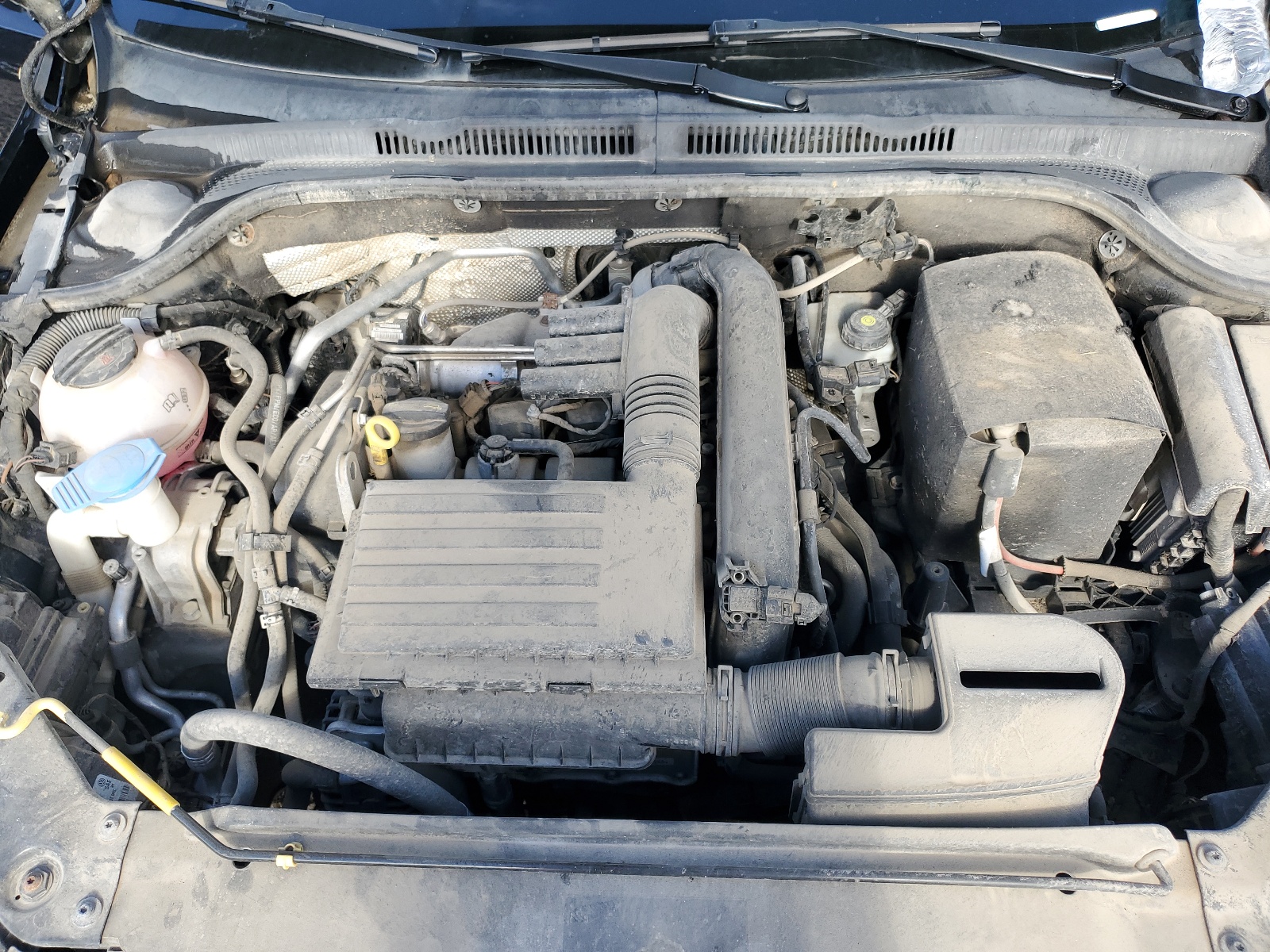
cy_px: 476
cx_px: 635
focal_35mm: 26
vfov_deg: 53.1
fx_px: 954
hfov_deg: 67.3
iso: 50
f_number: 1.5
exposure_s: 1/455
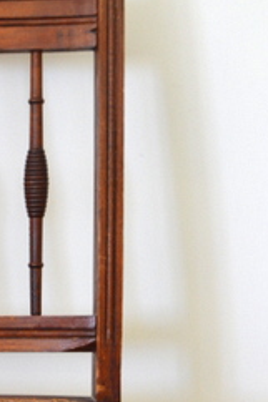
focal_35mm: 130
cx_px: -52
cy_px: 482
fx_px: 1454
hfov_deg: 10.4
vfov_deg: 15.2
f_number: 4.5
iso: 400
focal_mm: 30
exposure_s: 1/20
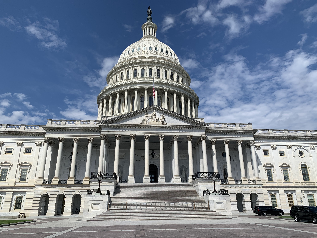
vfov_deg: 53.1
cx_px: 158
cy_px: 119
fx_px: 238
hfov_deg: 67.3
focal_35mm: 26
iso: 25
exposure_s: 1/4274
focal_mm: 4.25
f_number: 1.8
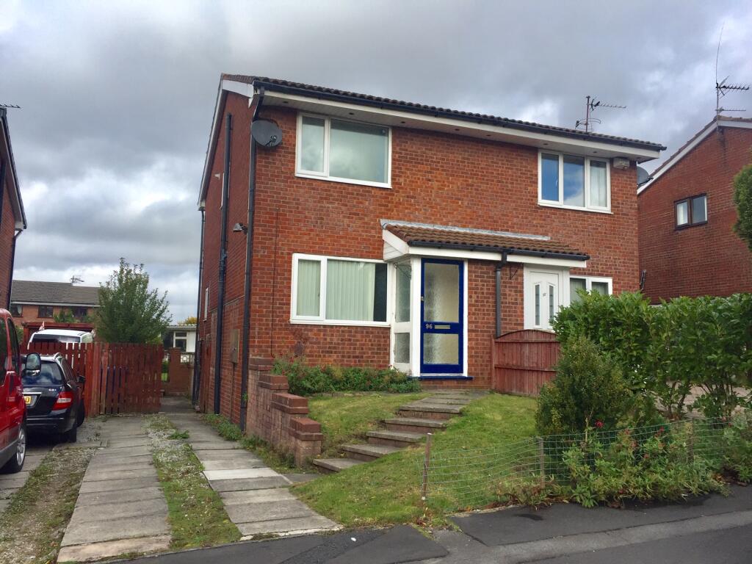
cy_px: 282
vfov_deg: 48.2
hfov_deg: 61.7
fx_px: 630
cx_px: 376
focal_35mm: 29
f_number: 2.2
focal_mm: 4.15
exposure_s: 1/1041
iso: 32
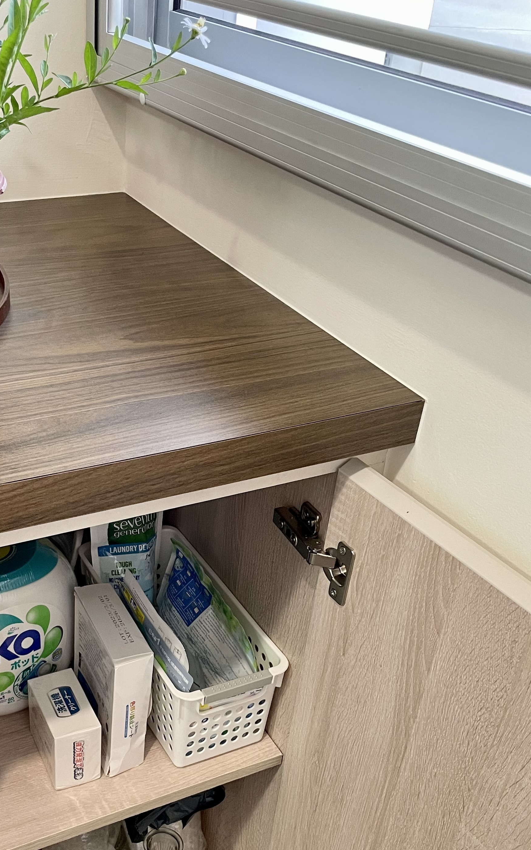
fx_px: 926
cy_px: 551
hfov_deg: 31.6
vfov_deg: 48.6
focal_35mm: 40
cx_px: 153
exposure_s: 1/60
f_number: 1.6
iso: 160
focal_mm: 4.2
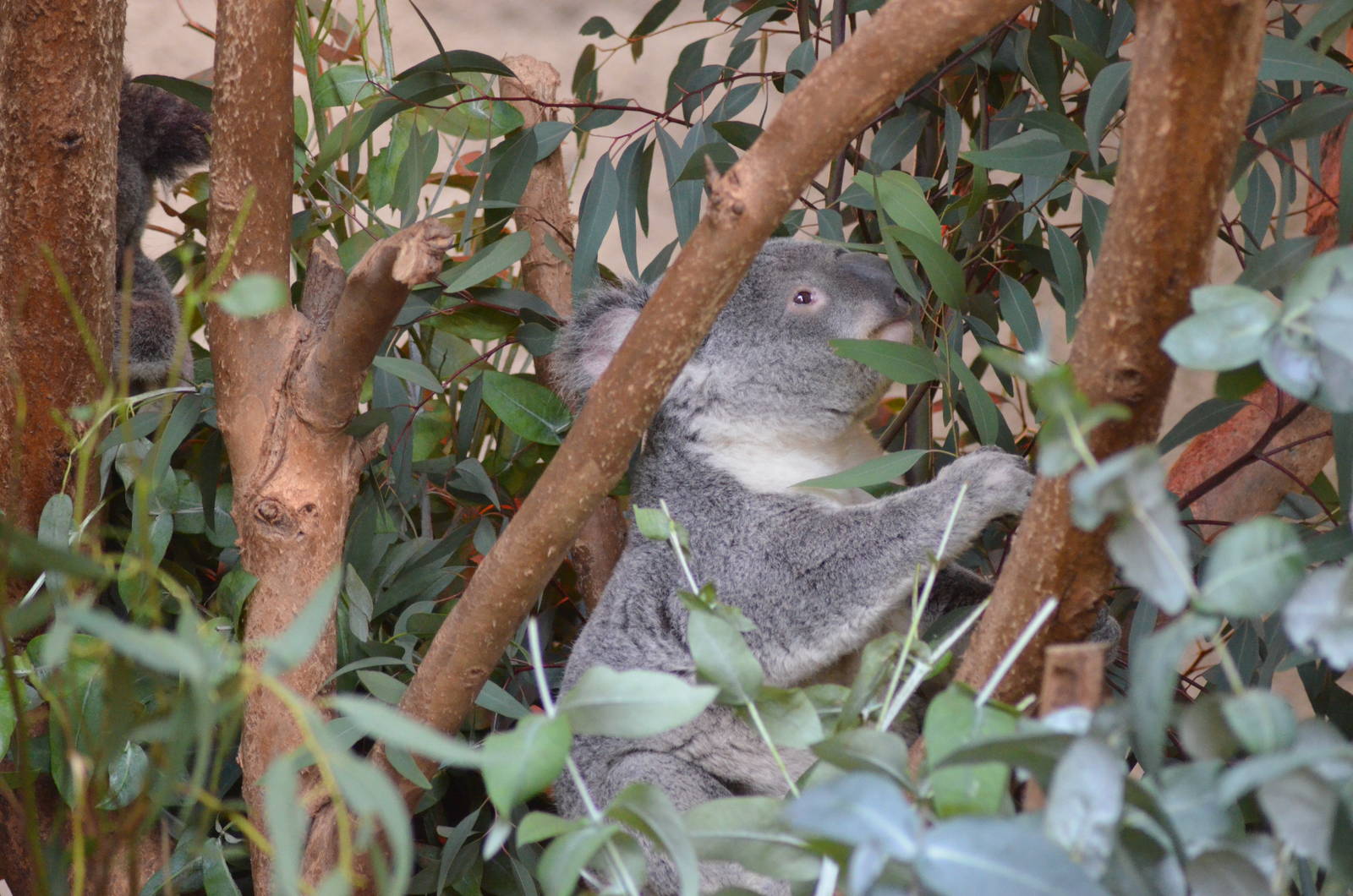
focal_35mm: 292
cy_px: 448
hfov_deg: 7.1
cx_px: 676
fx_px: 10971
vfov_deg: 4.7
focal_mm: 195
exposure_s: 1/500
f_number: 4.8
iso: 3200
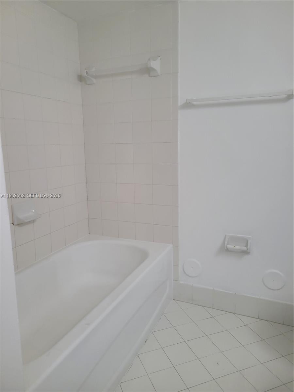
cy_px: 196
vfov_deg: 67.3
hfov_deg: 53.1
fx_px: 294
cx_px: 147
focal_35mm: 26
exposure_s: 1/120
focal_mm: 5.4
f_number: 1.8
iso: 80
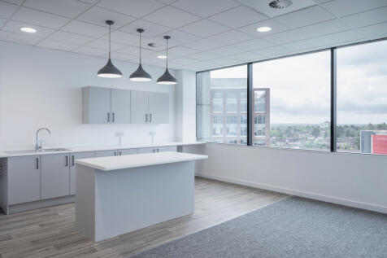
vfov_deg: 52.2
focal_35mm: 24
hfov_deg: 72.6
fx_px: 263
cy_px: 129
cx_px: 194
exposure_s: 1/20
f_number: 11
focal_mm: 24.5
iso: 64
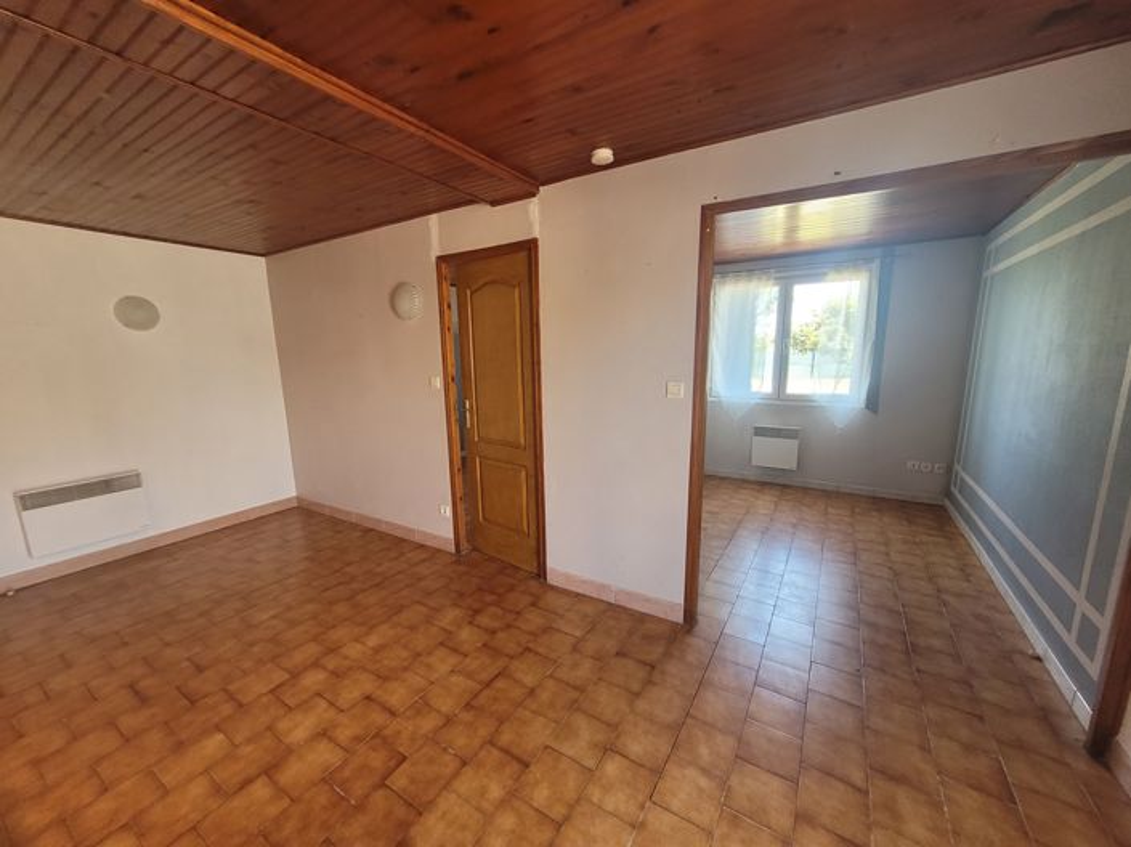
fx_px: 425
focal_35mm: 13
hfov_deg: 106.2
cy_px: 424
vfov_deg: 89.9
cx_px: 566
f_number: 2.2
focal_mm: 1.74
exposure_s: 1/50
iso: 160
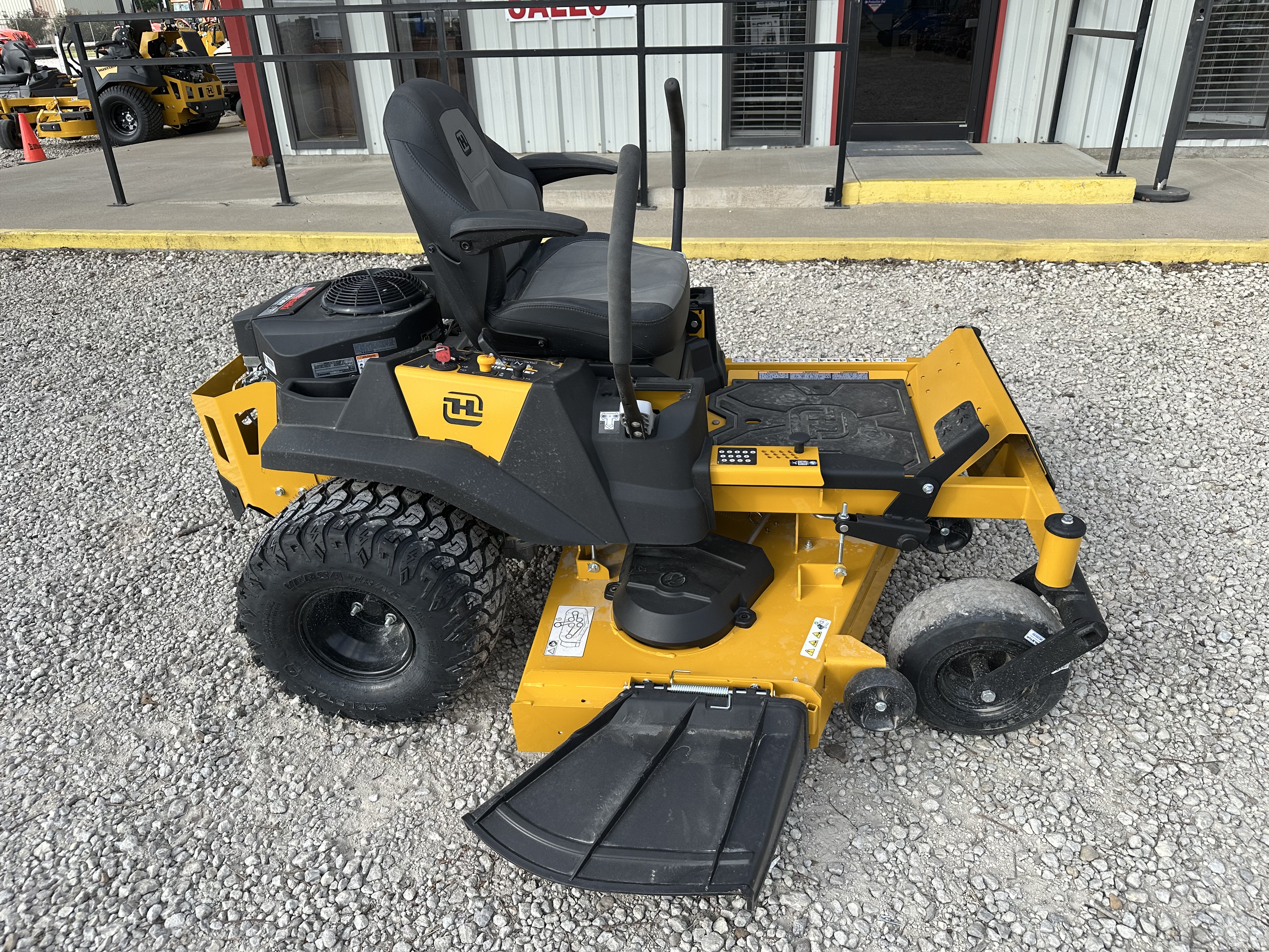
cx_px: 634
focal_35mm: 24
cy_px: 476
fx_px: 880
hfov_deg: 71.6
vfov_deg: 56.8
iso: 80
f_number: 1.78
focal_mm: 6.86
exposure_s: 1/2252
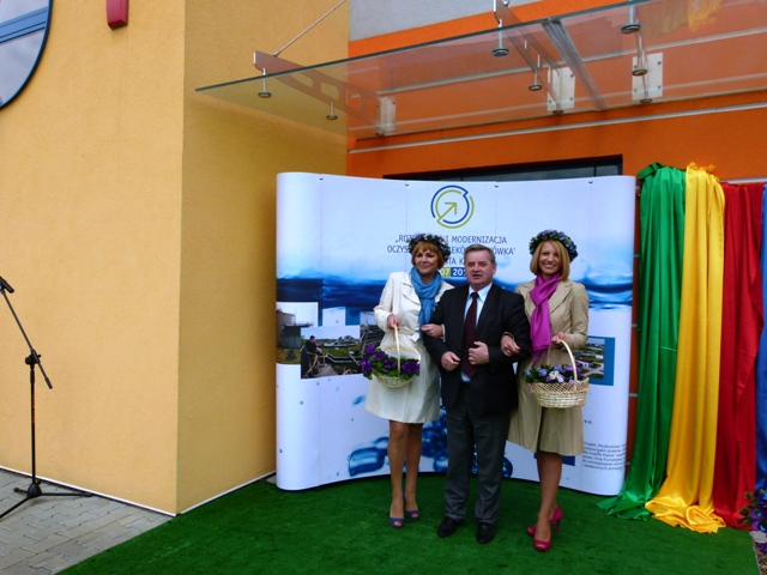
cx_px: 384
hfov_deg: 69.4
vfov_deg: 54.9
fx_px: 554
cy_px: 288
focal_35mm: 25
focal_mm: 4.5
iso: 100
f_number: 4
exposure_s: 1/1000
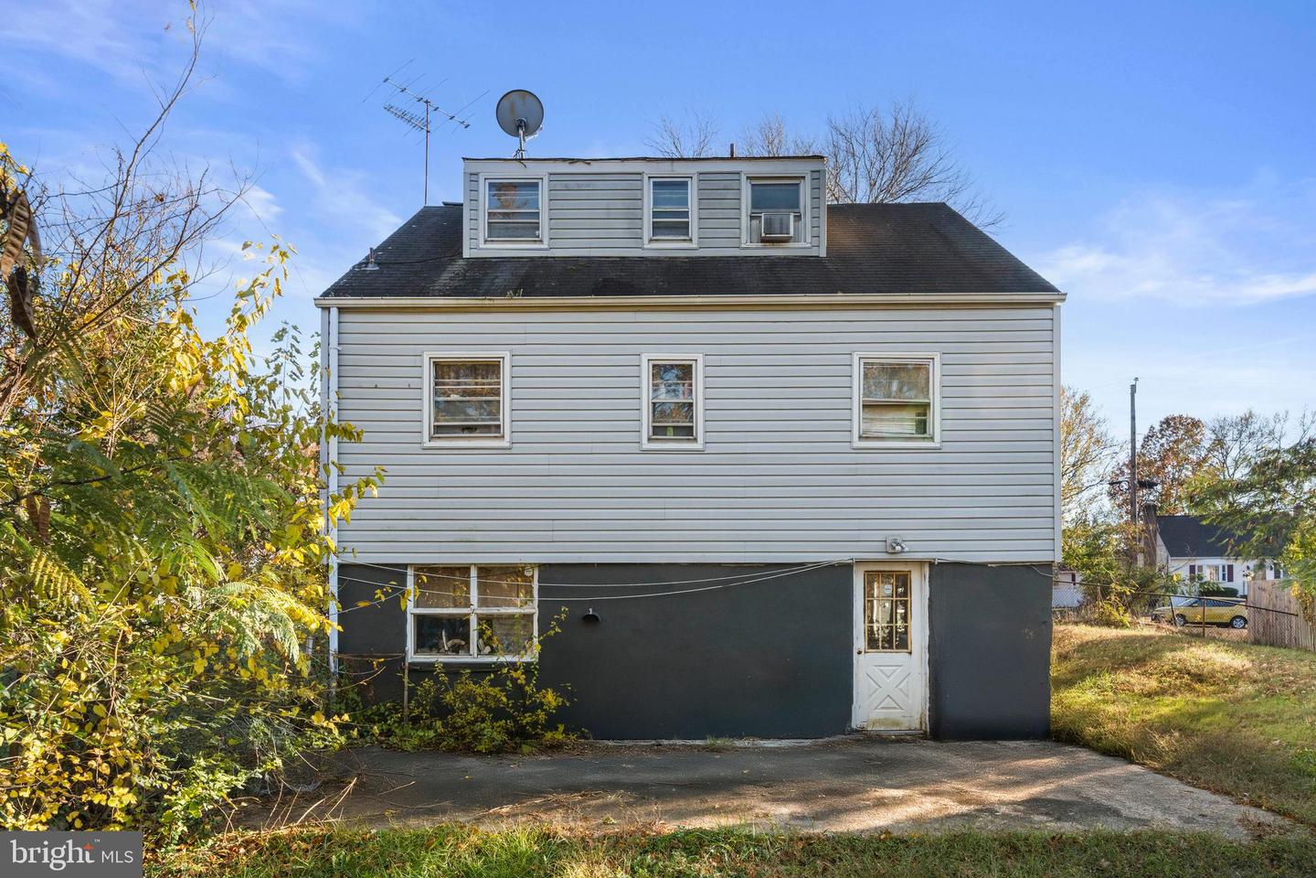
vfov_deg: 67.4
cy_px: 439
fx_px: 658
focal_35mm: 18
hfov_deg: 90.0
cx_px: 658
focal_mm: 18
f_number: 8
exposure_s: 1/200
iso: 500
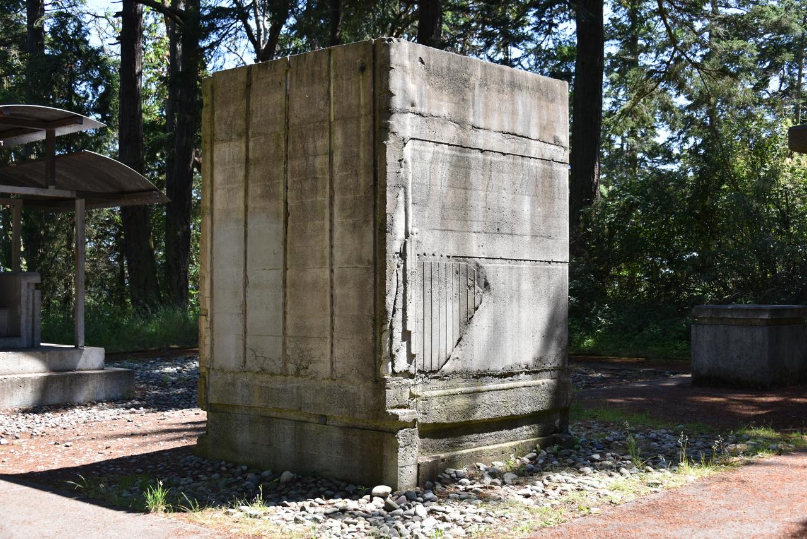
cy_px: 270
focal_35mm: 45
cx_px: 404
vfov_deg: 29.9
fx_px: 1009
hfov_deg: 43.6
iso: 100
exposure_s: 1/160
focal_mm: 45
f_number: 6.3
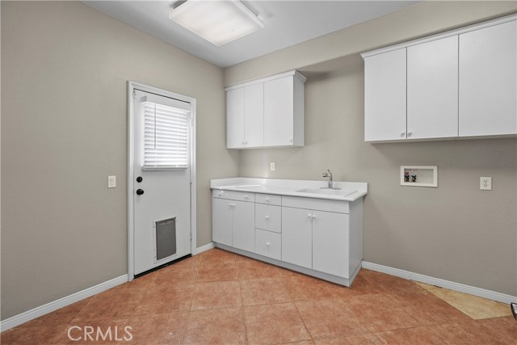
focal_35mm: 16
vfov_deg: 73.8
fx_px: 230
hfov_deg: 96.7
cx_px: 258
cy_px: 172
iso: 320
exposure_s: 1/15
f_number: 4.5
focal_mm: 16
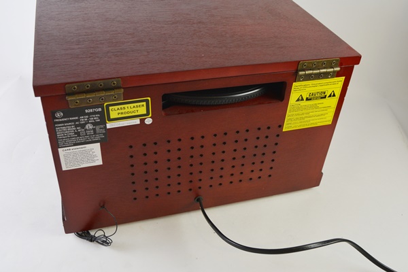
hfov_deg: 57.2
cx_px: 204
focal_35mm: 33
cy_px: 136
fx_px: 374
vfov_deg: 40.0
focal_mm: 22
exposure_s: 1/125
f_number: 5.6
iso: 400
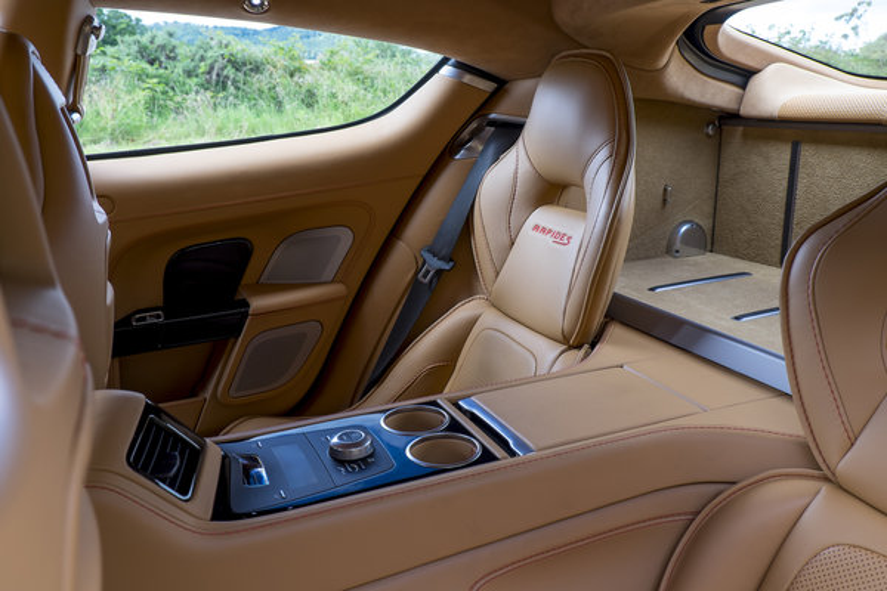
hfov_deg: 63.7
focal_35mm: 29
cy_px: 296
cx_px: 444
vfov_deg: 45.0
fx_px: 714
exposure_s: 1/15
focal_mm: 19.6
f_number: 5.6
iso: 200
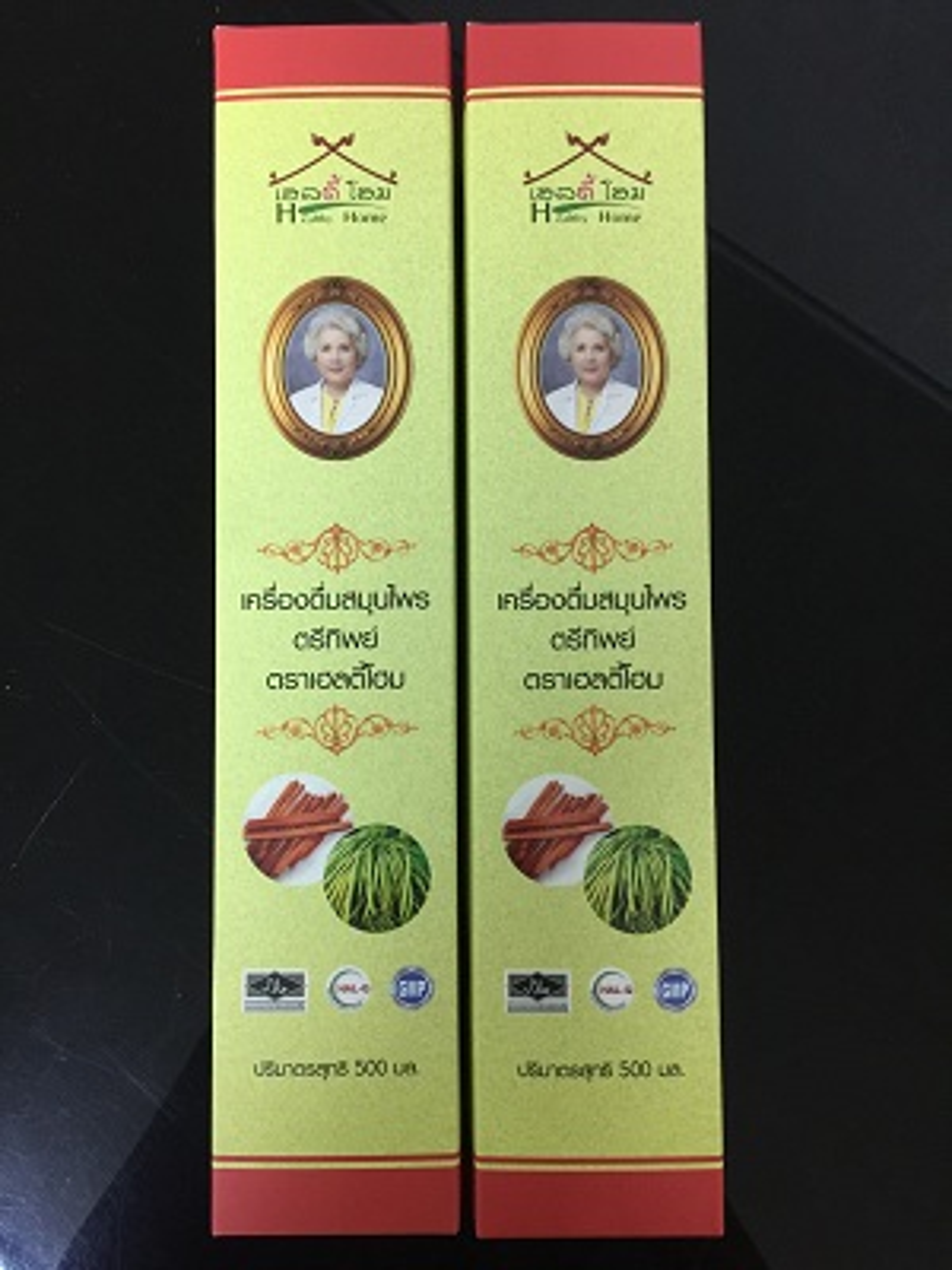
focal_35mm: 29
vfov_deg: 61.7
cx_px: 476
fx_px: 1063
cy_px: 635
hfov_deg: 48.2
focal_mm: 4.15
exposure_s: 1/10
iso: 125
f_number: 2.2
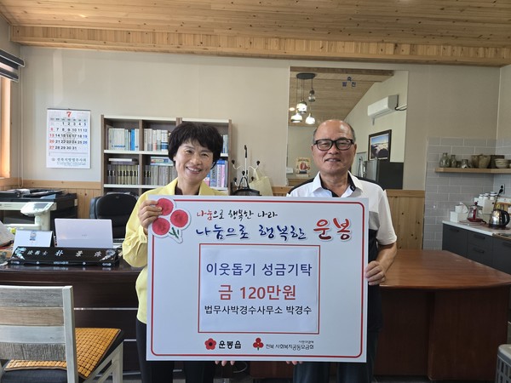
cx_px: 256
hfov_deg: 73.9
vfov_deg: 58.9
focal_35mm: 23
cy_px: 192
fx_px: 340
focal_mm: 5.4
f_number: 1.8
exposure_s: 1/120
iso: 125
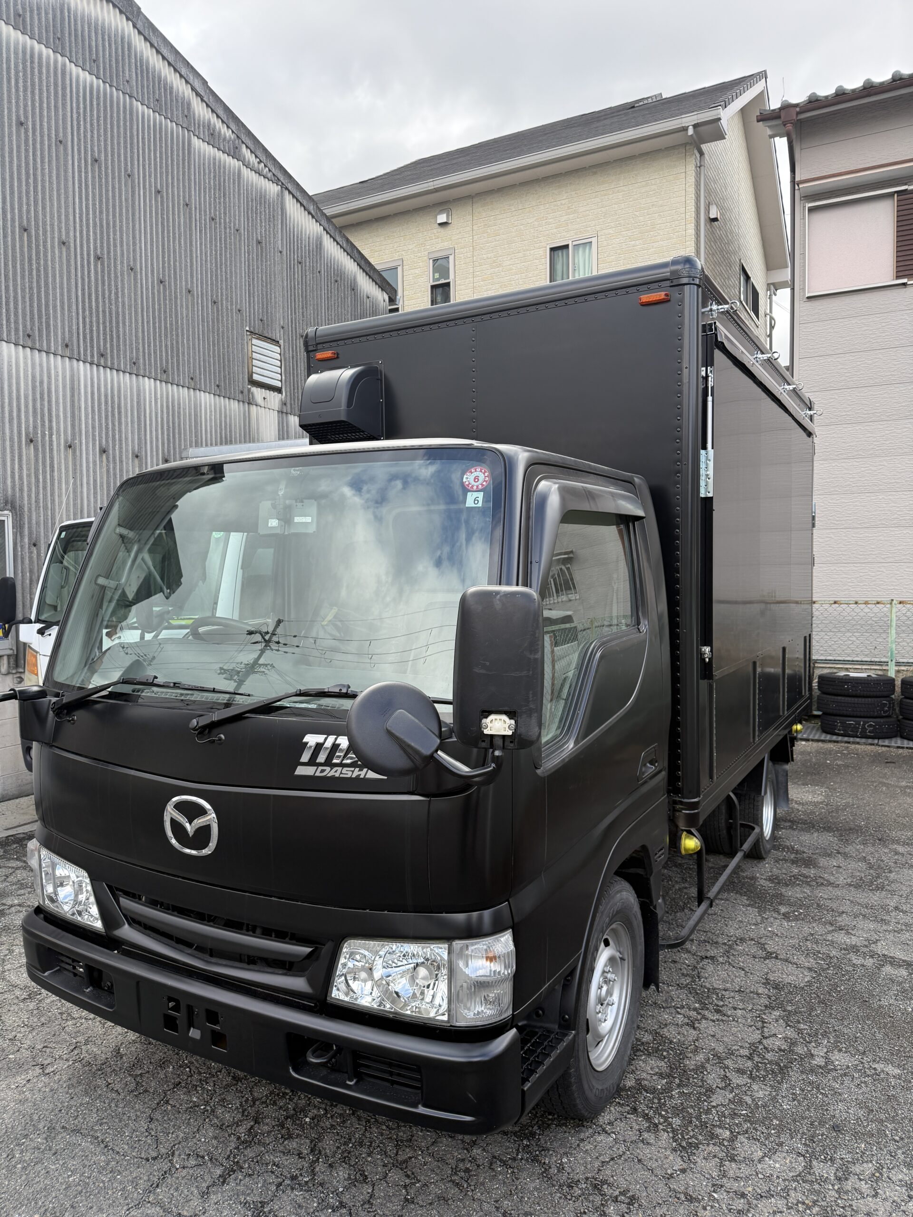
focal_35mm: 24
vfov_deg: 71.6
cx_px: 456
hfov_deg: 56.8
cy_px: 608
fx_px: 844
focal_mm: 6.76
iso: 100
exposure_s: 1/1046
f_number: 1.78
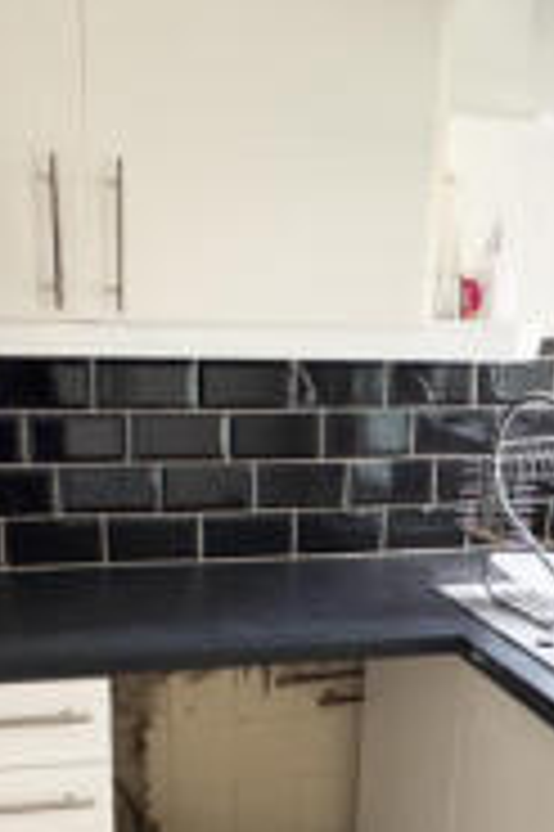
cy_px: 681
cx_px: 254
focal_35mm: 46
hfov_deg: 29.2
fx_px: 1064
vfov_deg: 40.8
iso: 400
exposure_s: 1/60
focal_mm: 2.22
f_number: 2.2
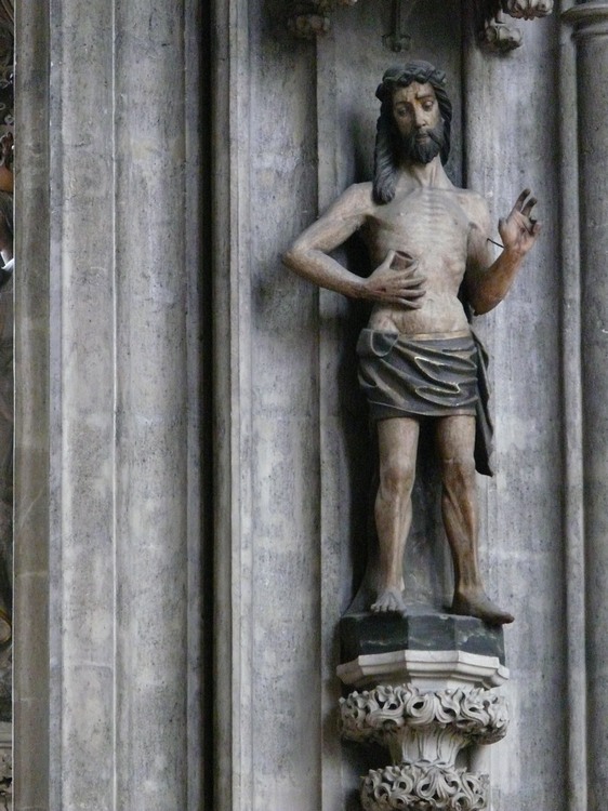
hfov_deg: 4.5
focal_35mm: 329
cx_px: 304
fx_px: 7709
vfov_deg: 6.0
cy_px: 406
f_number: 3.6
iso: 800
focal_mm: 69.5
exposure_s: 1/13
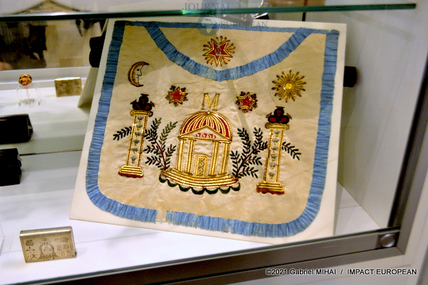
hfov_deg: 53.1
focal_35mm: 36
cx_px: 214
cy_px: 142
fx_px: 428
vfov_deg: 36.9
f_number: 4
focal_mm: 24
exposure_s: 1/30
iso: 360
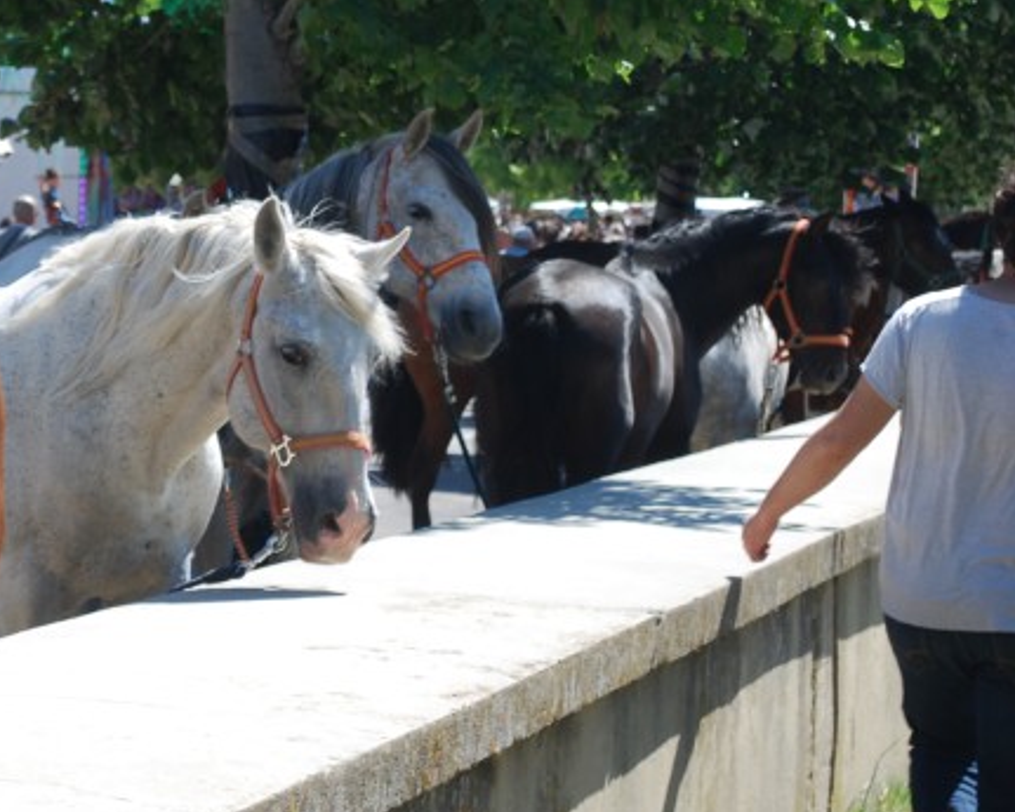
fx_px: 4323
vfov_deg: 10.7
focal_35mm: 144
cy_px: 215
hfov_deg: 13.3
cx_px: 75
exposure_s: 1/200
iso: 100
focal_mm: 55
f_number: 7.1
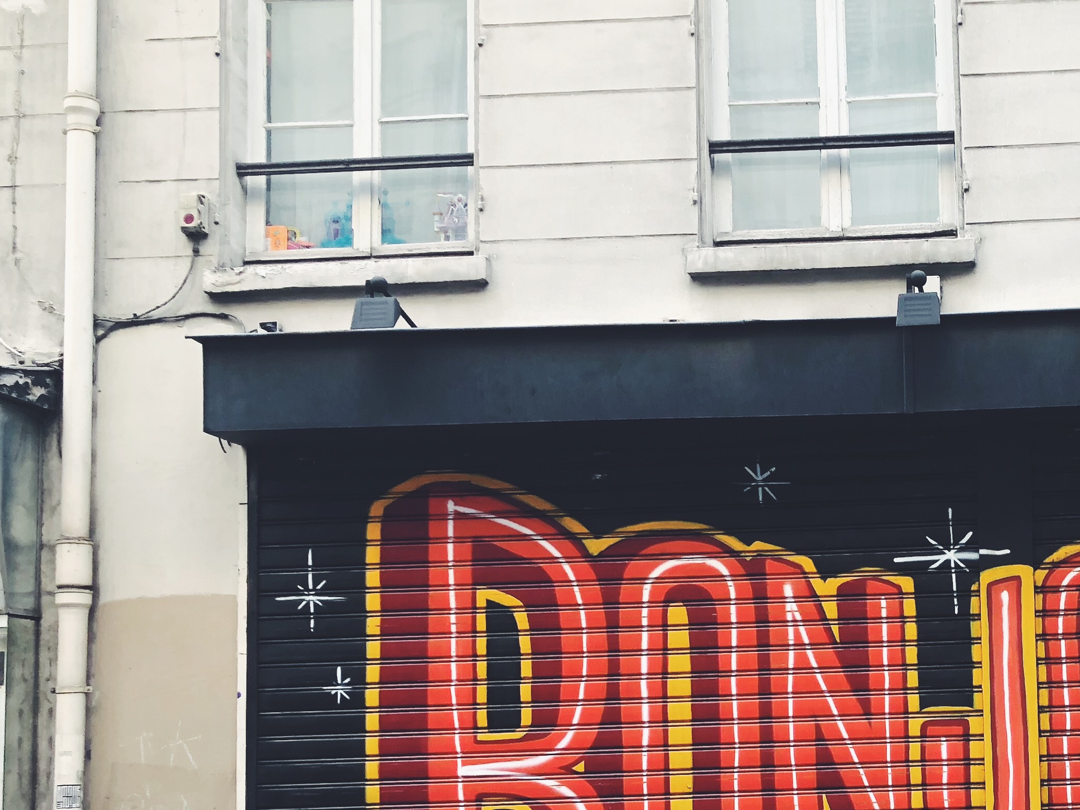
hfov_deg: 33.6
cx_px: 979
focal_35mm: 54
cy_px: 633
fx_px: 1685
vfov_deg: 26.6
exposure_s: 1/120
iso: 40
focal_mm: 3.99
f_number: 1.8
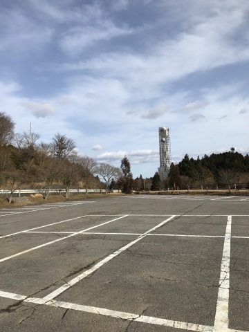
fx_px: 269
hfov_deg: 49.7
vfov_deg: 63.4
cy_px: 166
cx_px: 124
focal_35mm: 28
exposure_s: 1/3096
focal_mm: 3.99
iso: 20
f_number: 1.8
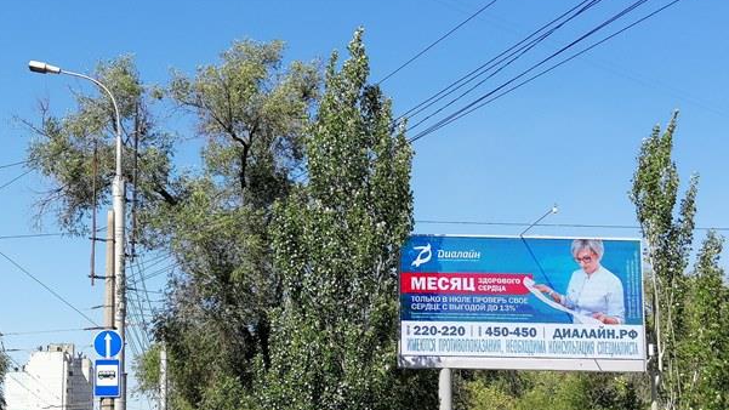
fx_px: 1256
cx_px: 263
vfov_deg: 18.4
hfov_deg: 32.2
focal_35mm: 65
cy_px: 312
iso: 50
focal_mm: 3.95
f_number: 1.8
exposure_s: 1/1067
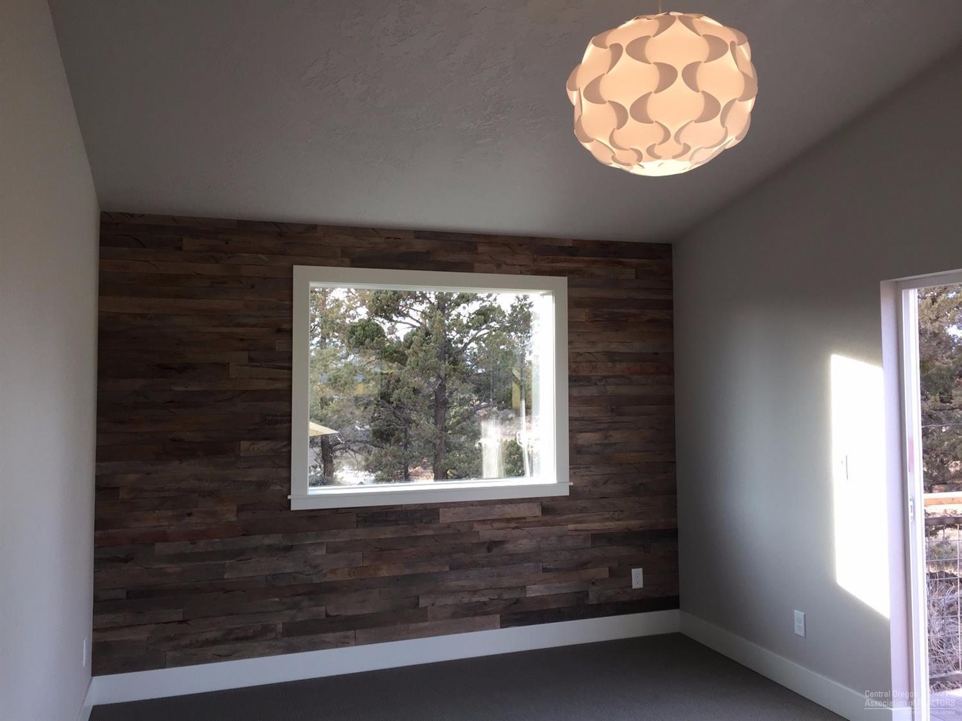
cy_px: 360
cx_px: 481
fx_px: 806
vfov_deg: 48.2
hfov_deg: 61.7
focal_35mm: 29
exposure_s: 1/120
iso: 50
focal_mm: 4.15
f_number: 2.2
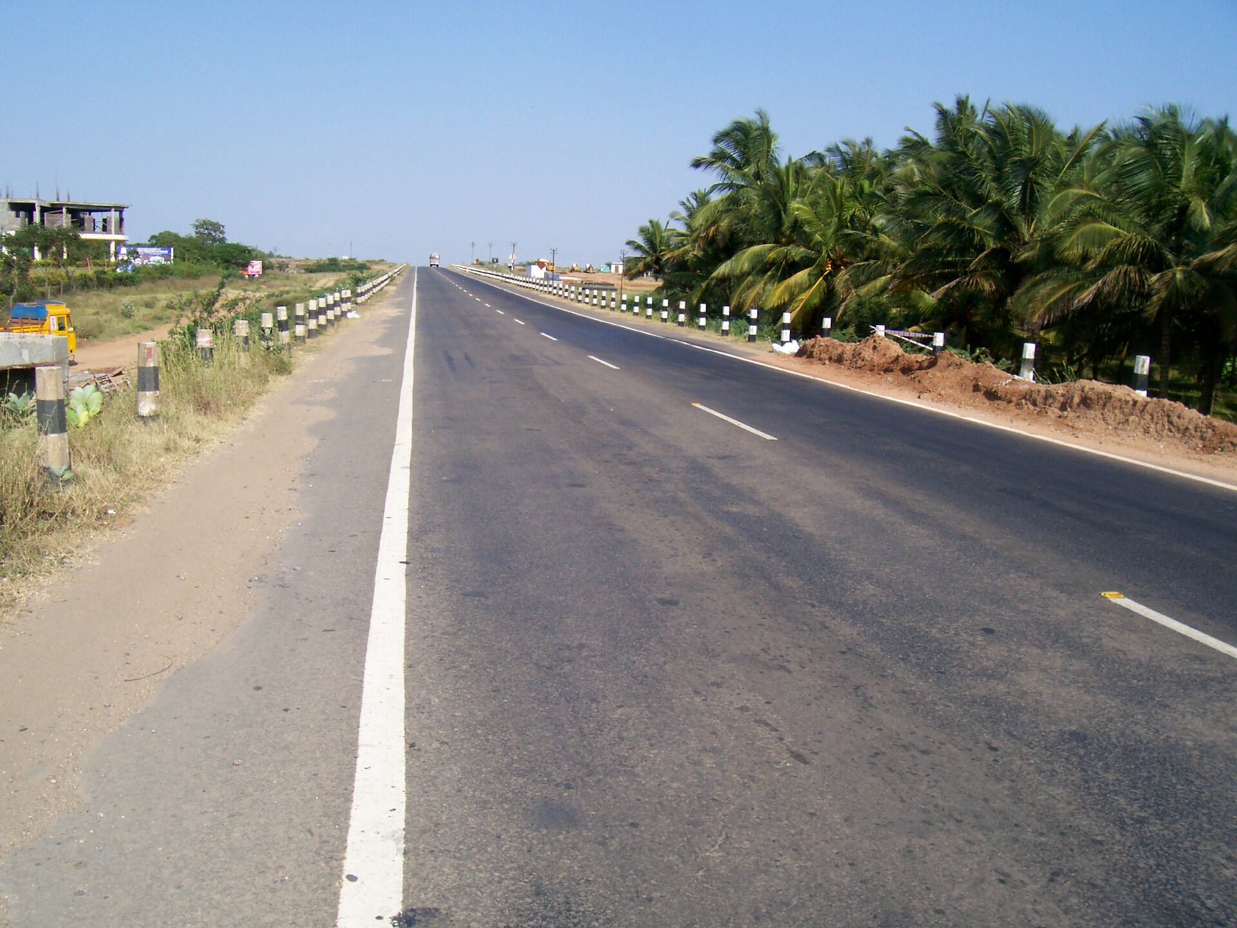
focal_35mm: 34
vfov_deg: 41.8
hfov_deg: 54.0
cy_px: 464
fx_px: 1215
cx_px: 618
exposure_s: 1/434
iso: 80
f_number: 5.1
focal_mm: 5.6
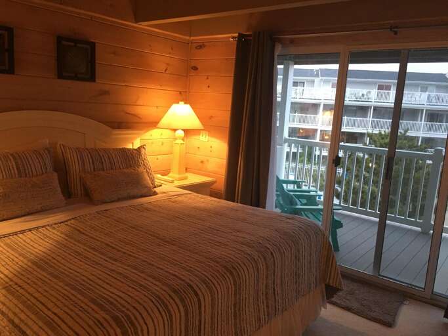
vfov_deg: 48.2
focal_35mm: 29
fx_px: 375
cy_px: 168
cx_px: 224
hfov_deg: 61.7
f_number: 2.2
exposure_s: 1/24
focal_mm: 4.15
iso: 200
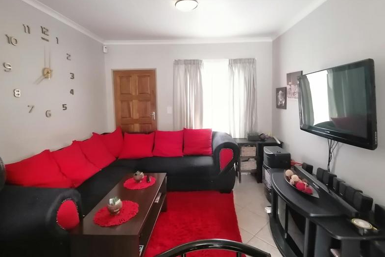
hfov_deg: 90.0
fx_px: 192
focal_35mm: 18
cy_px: 111
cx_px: 192
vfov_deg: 67.1
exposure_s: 1/20
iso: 500
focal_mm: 1.78
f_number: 2.4
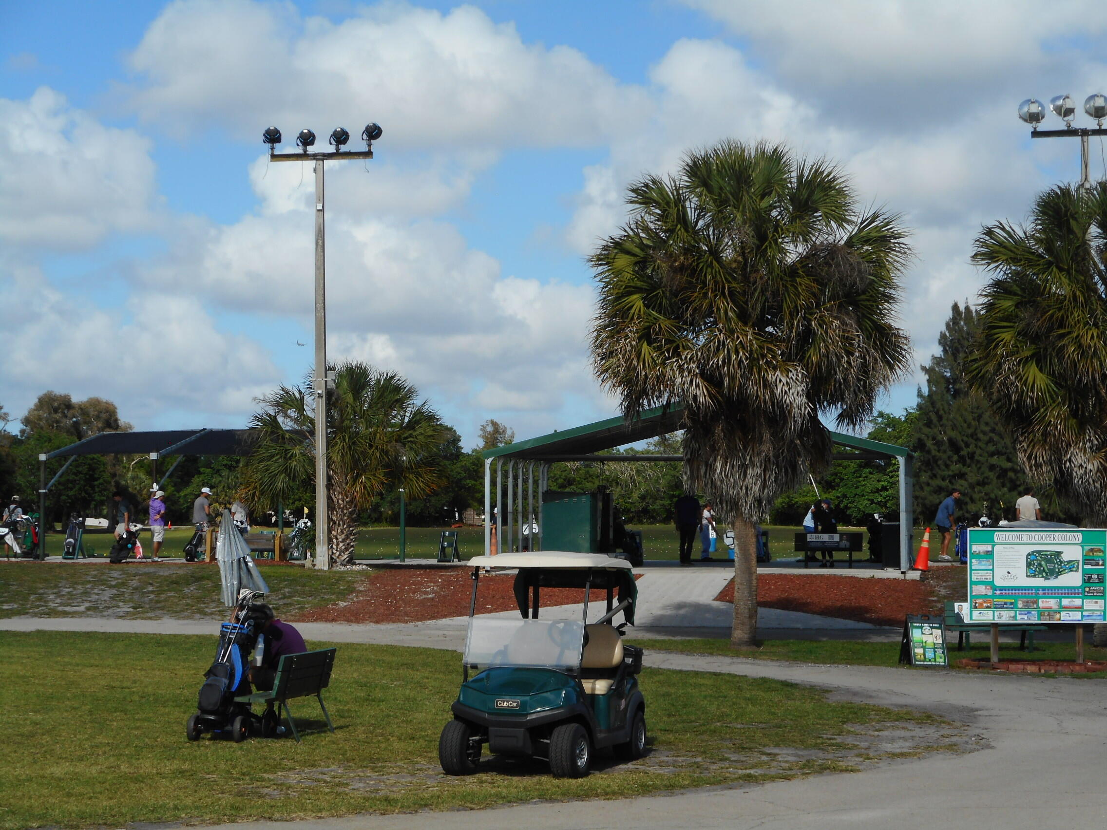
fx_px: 2462
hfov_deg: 25.3
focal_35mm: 77
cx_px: 554
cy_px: 415
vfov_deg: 19.1
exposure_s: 1/500
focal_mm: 13.8
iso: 80
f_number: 5.5
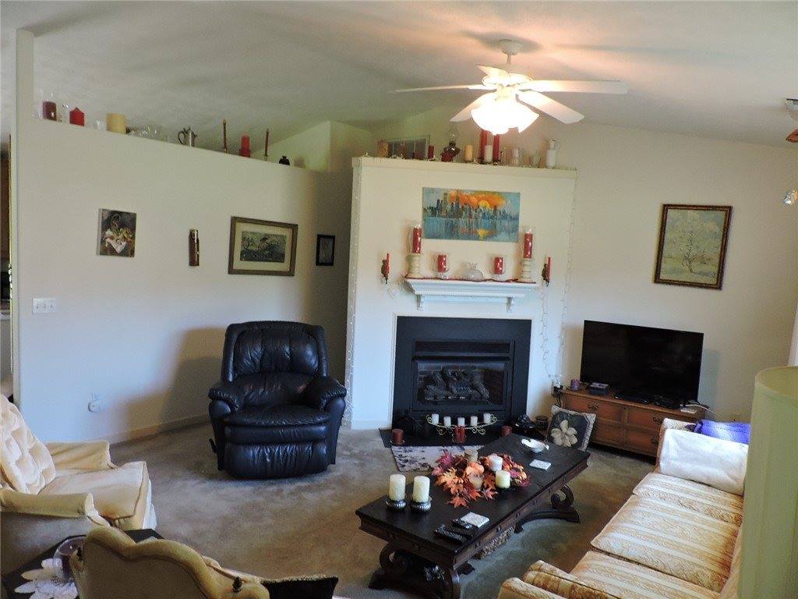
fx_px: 553
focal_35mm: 24
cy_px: 300
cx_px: 399
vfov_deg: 56.8
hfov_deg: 71.6
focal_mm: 4.3
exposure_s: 1/30
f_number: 3
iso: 360
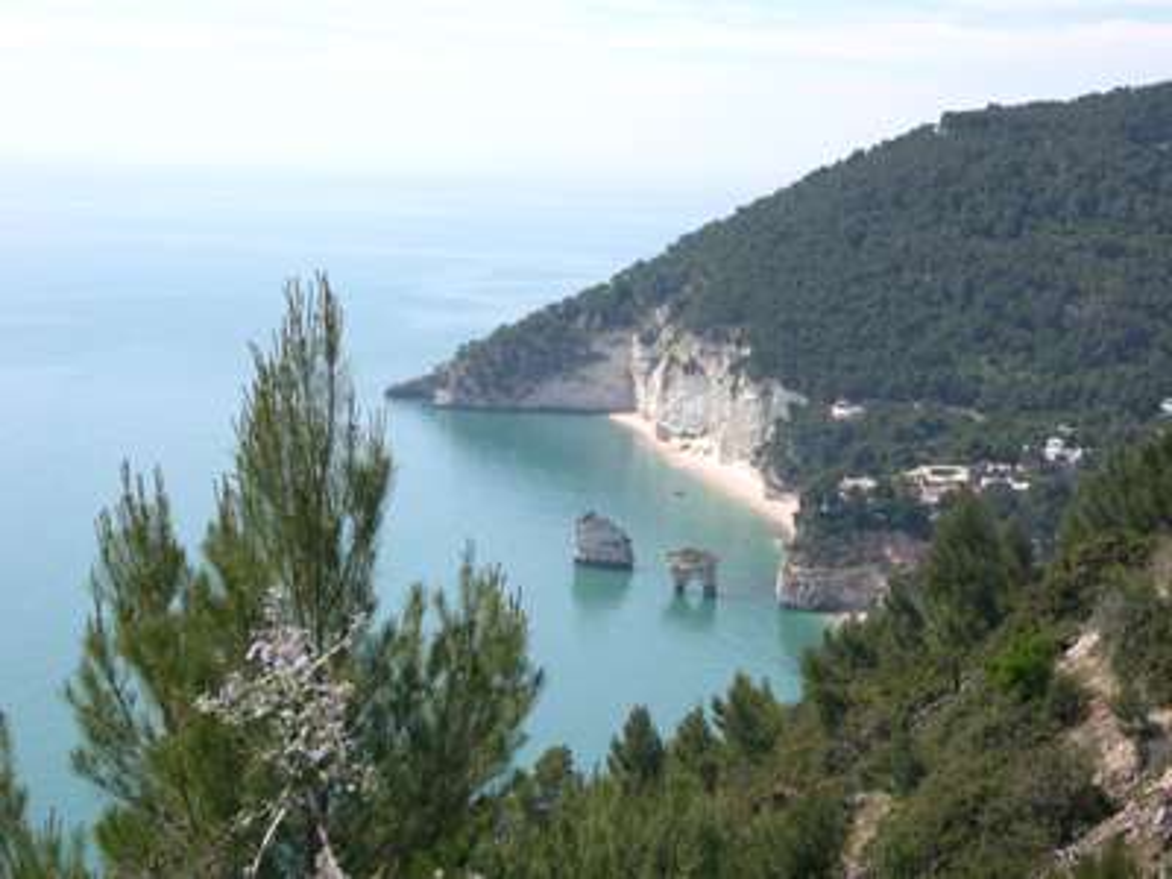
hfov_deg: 31.2
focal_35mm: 62
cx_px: 586
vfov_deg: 23.7
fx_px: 2099
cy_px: 440
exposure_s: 1/132
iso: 100
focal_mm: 13.2
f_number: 9.6
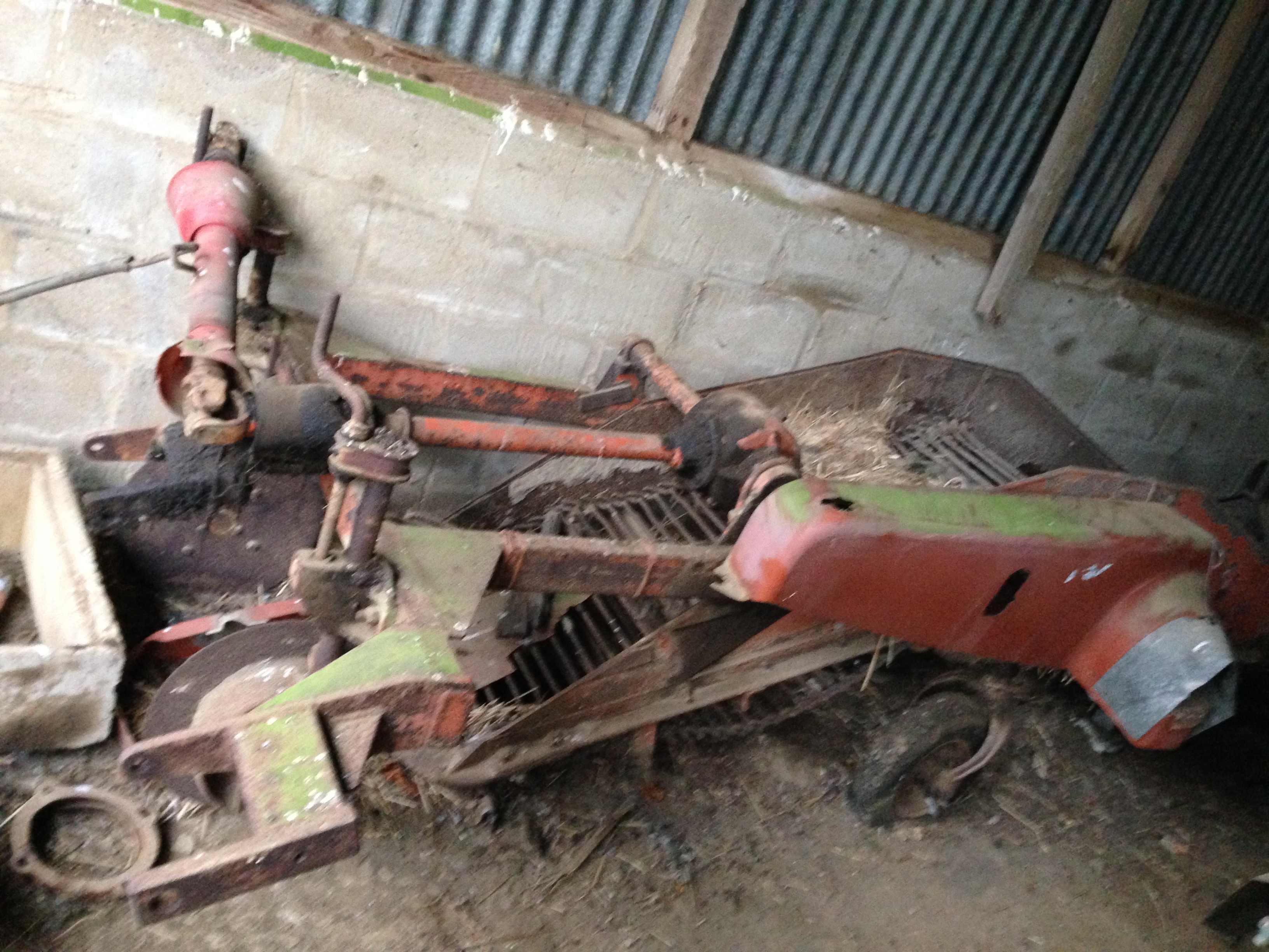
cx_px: 634
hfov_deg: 55.4
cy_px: 476
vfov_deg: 42.9
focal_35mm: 33
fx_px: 1210
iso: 500
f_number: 2.4
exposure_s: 1/15
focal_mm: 4.12
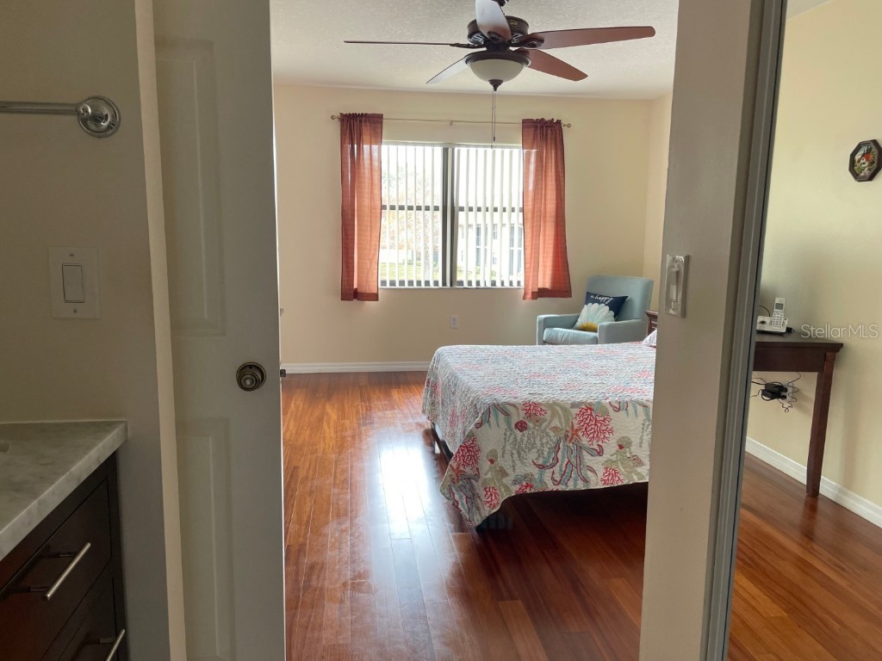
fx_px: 662
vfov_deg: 53.1
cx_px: 441
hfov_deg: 67.3
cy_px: 330
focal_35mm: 26
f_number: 1.6
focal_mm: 4.2
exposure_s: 1/120
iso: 100
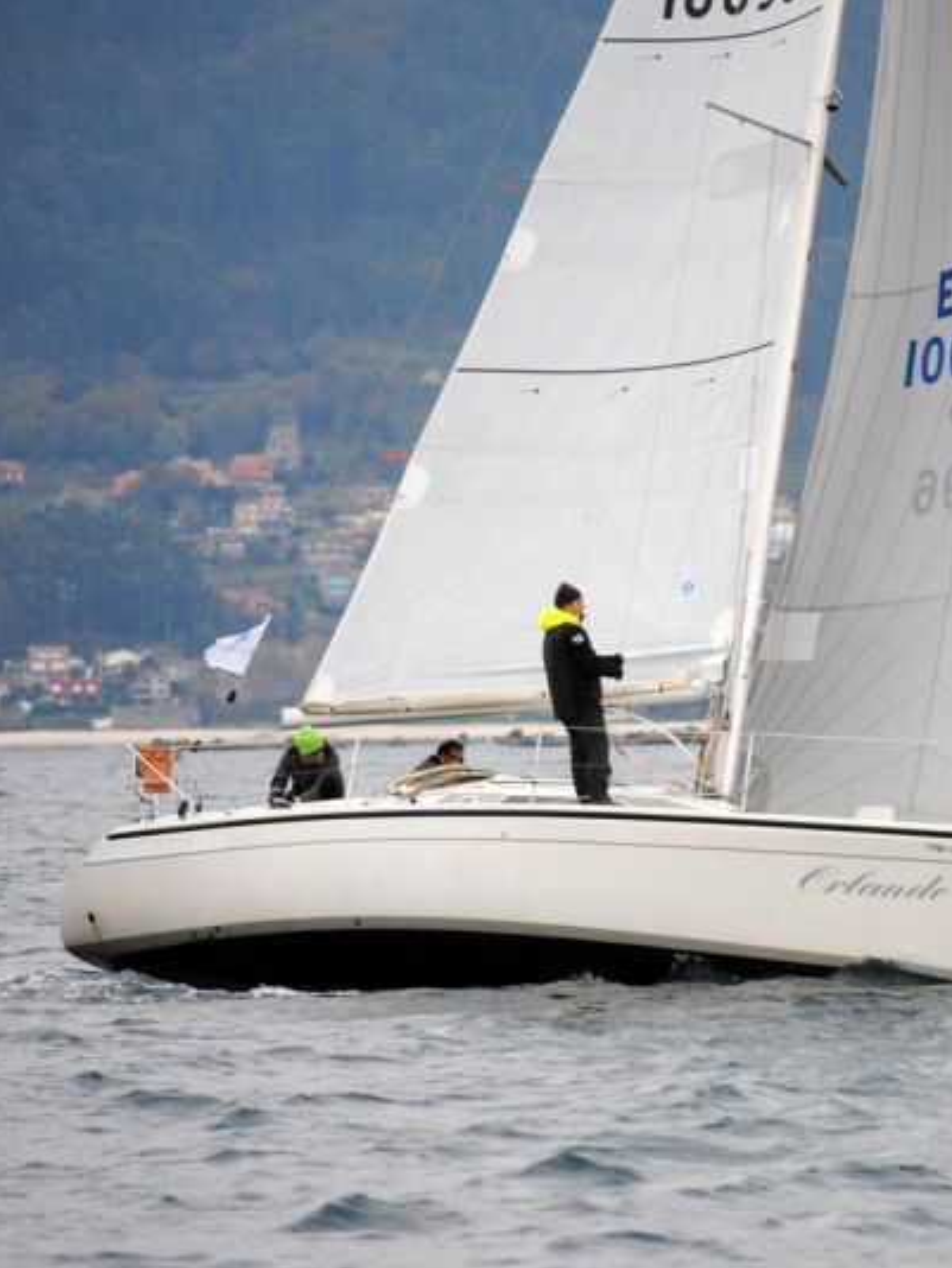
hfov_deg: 4.7
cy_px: 633
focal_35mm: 314
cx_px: 672
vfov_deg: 6.3
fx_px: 11495
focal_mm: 145
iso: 280
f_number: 5
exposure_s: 1/500
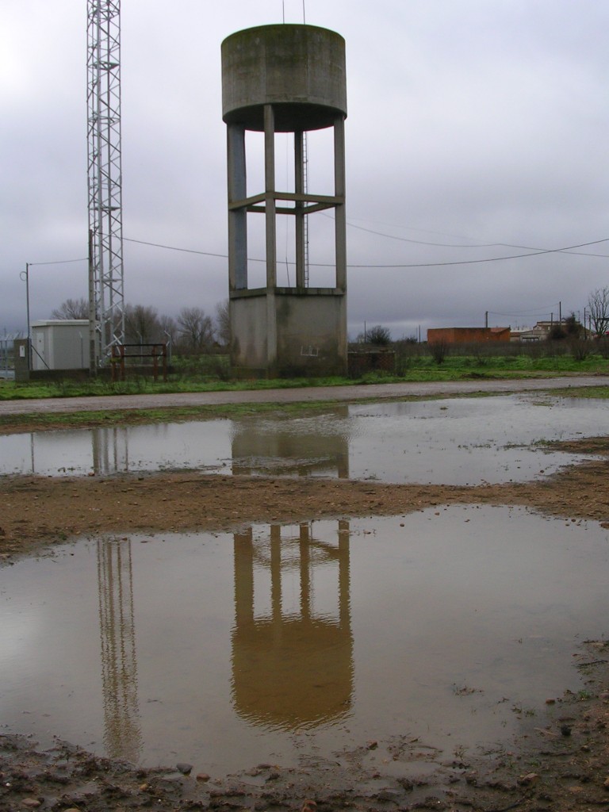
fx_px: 891
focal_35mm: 38
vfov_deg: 49.0
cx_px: 304
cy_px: 406
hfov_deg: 37.7
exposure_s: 1/304
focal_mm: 5.8
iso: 50
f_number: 5.6
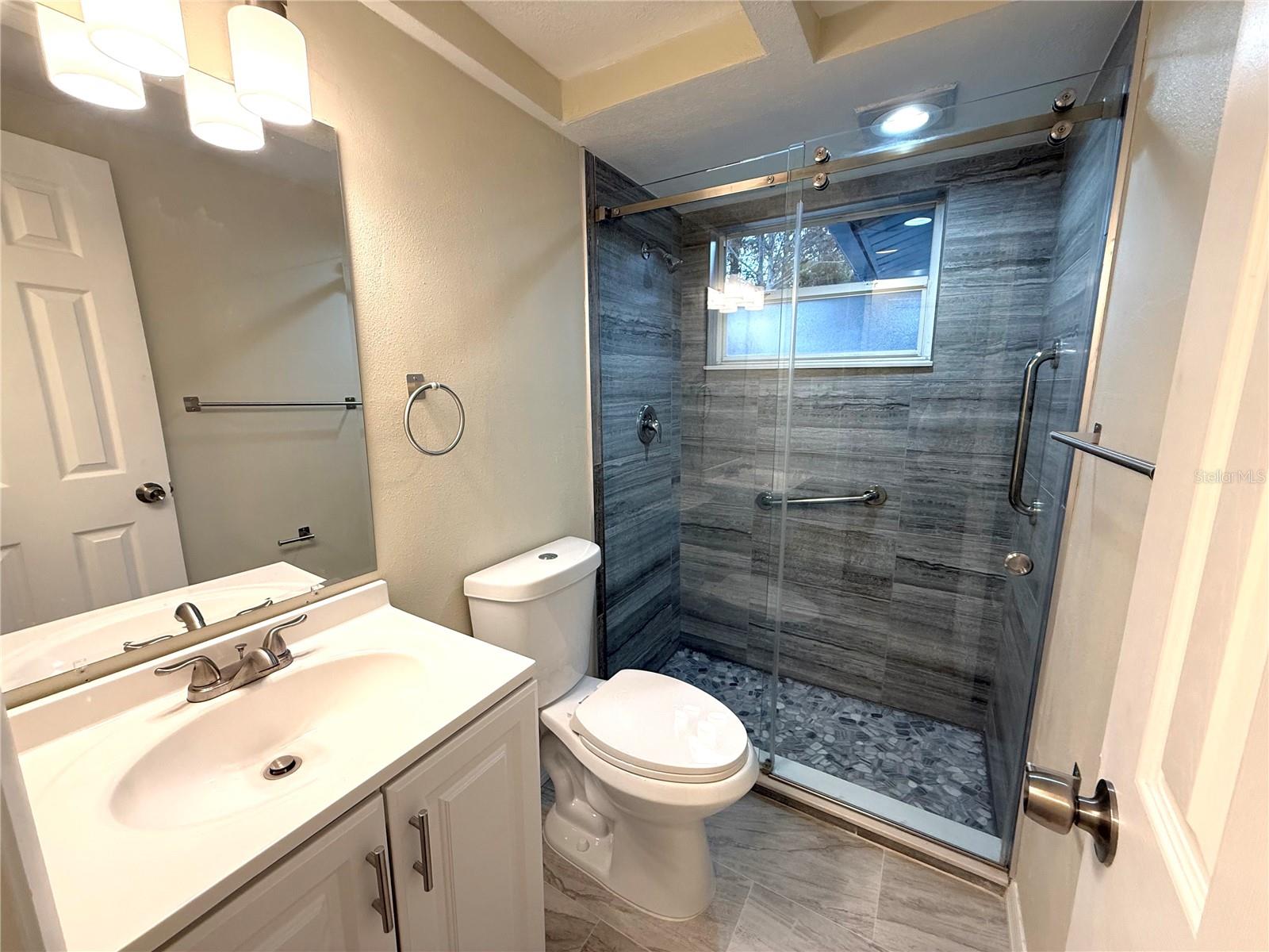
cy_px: 476
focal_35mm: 14
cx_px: 634
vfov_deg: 85.7
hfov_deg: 102.1
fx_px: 513
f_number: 2.2
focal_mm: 2.22
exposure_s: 1/120
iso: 160
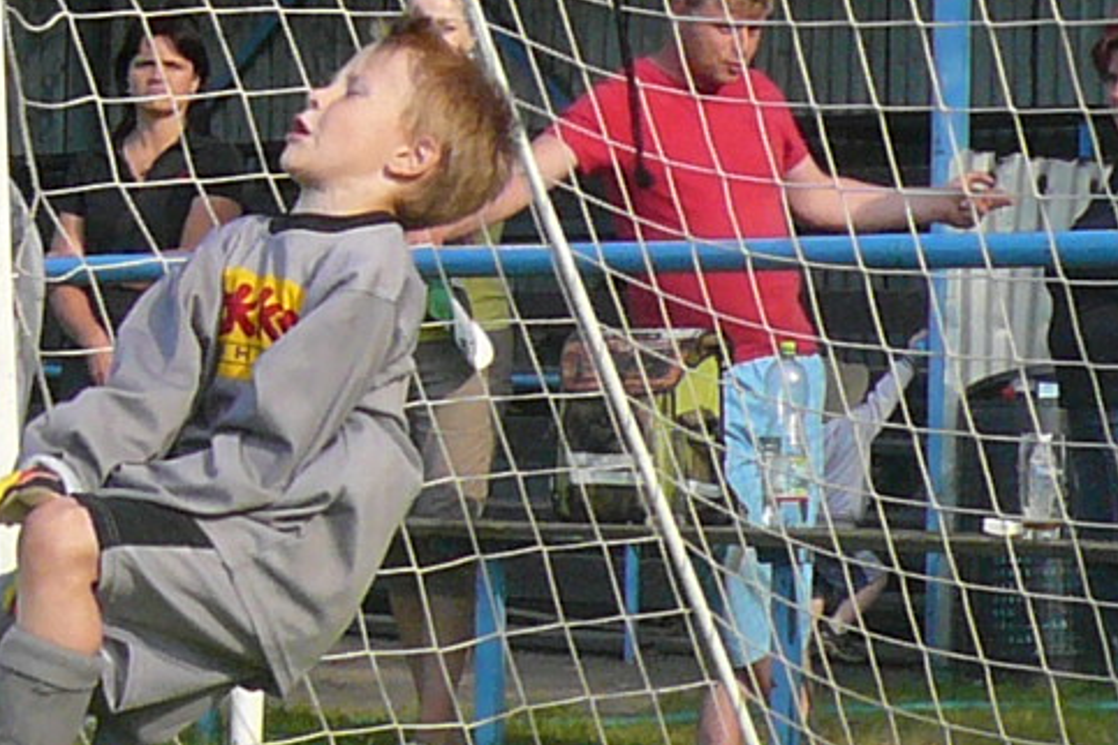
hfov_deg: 13.2
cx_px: 940
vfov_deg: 8.9
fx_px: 4813
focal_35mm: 155
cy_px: 372
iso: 100
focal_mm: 4.9
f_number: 2.9
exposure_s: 1/640
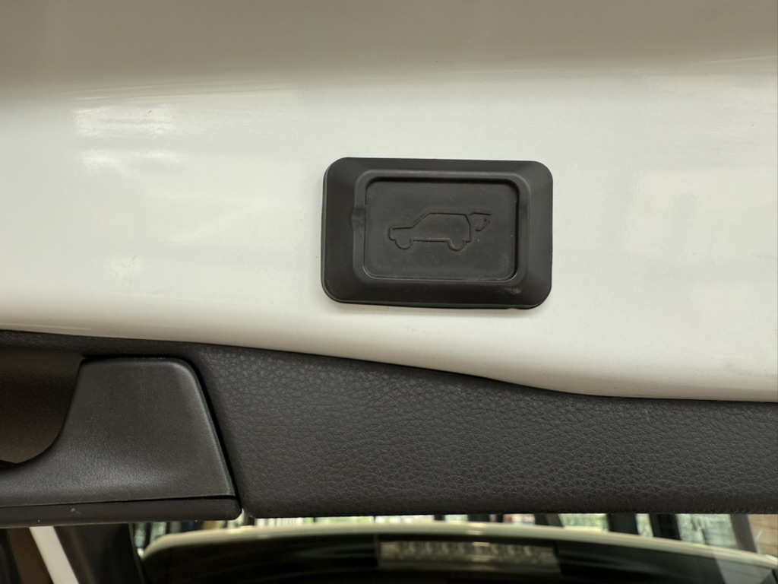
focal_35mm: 24
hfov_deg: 71.6
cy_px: 292
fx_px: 539
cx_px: 389
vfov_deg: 56.8
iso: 64
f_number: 2.2
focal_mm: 2.22
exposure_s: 1/99
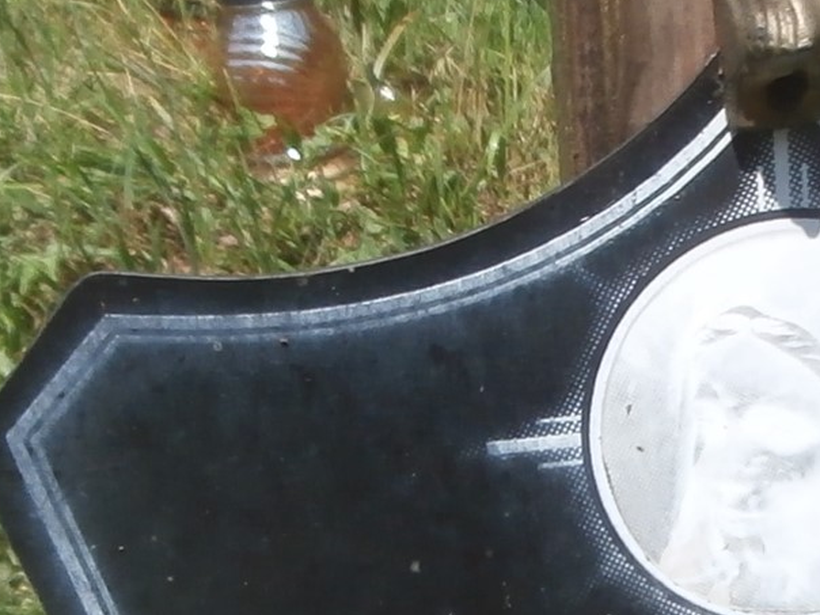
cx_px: 817
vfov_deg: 12.3
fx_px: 2819
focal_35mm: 119
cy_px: 646
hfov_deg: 16.2
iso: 100
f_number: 3
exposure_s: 1/1000
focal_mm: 4.2
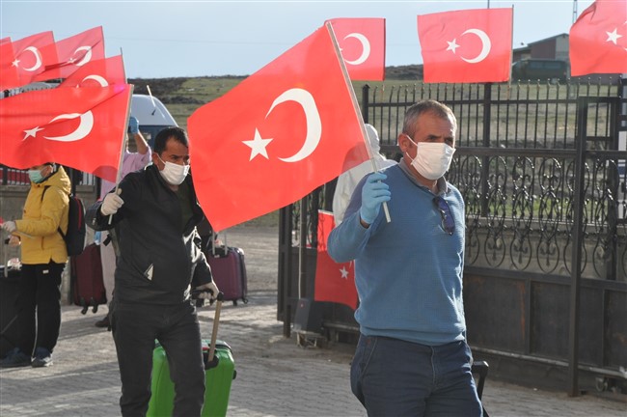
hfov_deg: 13.1
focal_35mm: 158
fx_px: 2740
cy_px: 208
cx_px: 314
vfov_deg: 8.7
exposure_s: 1/500
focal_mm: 105
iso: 800
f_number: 11
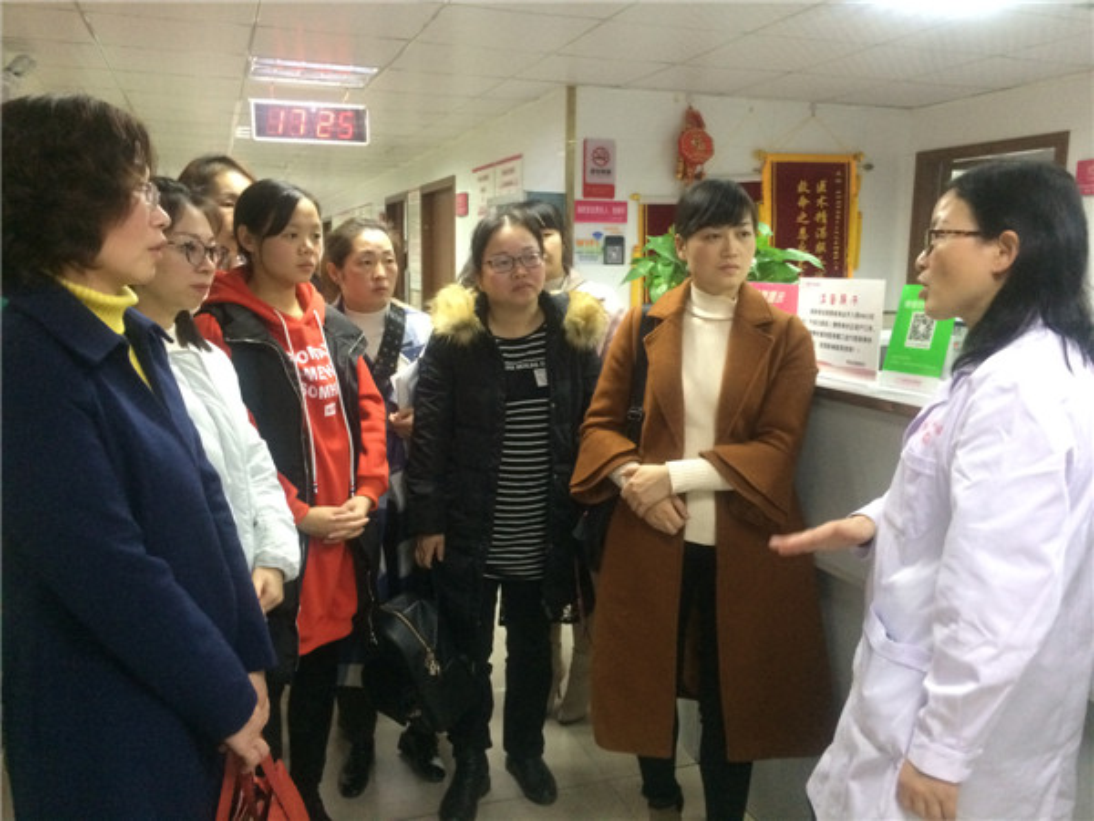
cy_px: 410
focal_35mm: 29
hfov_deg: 61.7
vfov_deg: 48.2
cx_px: 547
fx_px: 917
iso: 320
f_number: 2.2
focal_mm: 4.15
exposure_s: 1/17
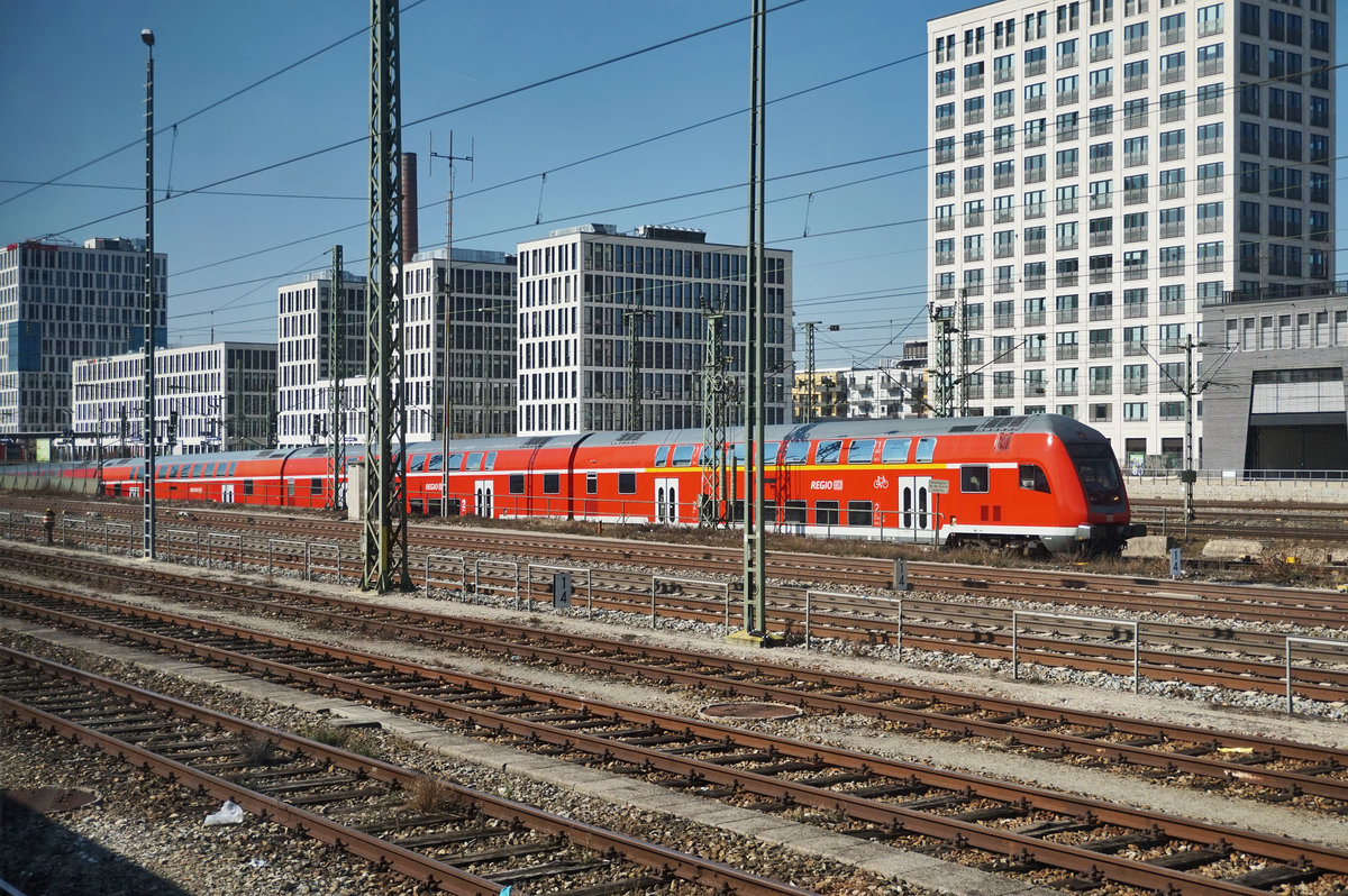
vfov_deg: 28.9
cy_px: 448
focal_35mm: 46
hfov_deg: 42.4
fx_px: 1740
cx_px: 674
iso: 400
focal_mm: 31
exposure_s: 1/2000
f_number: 5
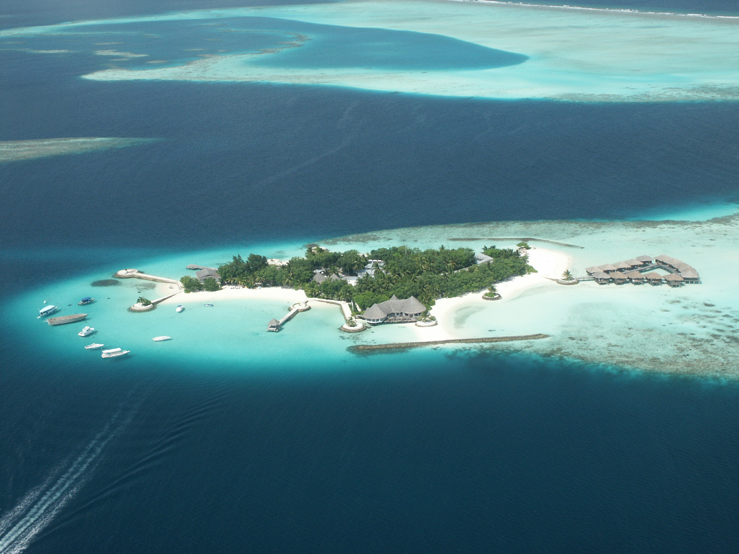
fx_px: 1196
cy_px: 277
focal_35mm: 56
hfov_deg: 34.3
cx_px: 370
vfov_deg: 26.1
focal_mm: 14.52
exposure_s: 1/180
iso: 100
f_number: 5.6
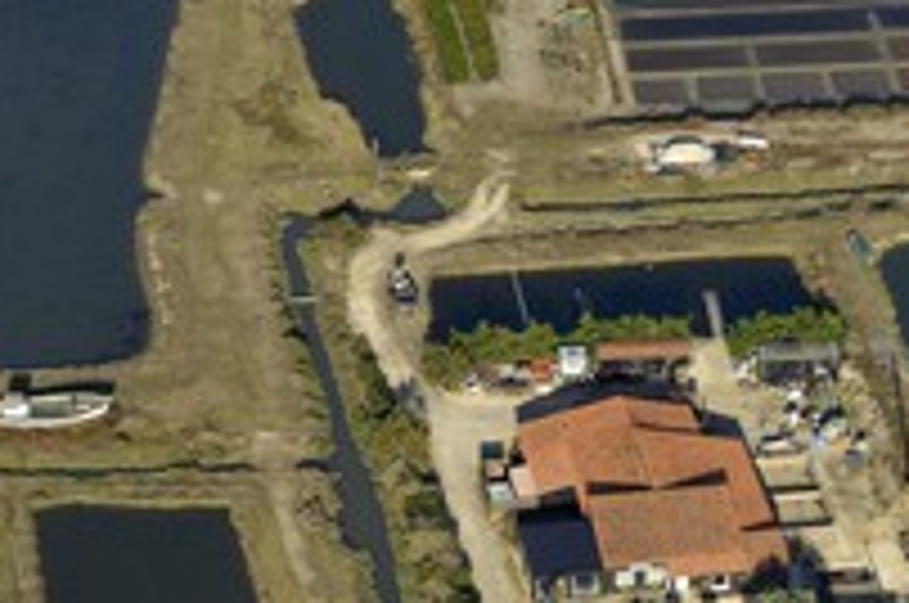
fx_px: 4739
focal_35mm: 188
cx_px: 844
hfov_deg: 10.9
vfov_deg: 7.3
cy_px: 594
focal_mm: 60
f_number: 5
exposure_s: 1/500
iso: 100
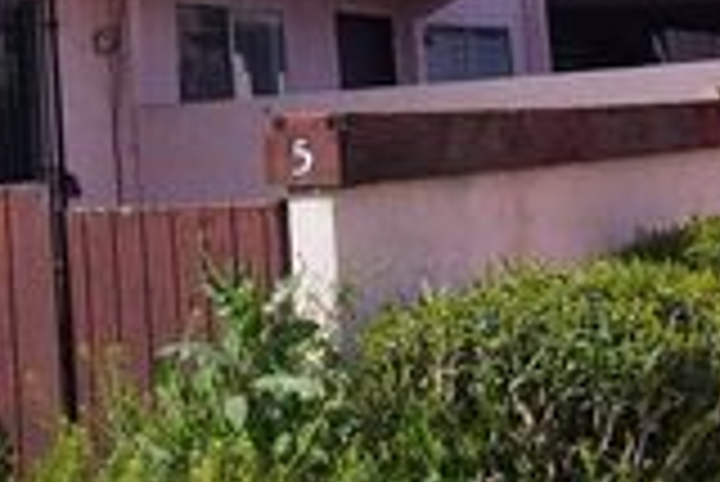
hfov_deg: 18.2
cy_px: -259
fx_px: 2153
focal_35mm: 108
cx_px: -104
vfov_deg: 12.1
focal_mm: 23
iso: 100
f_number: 5
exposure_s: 1/500
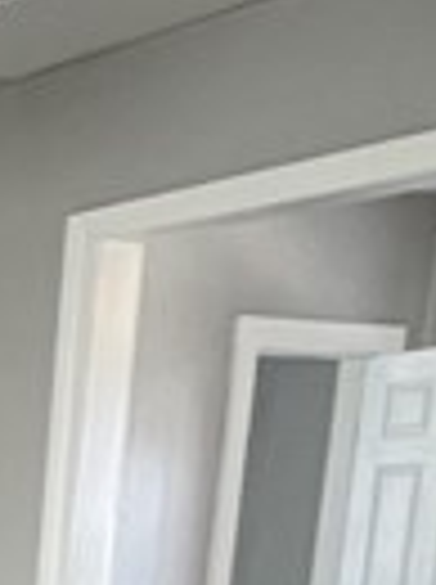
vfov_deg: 22.4
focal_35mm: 77
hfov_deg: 12.3
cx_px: -764
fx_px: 1297
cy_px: 783
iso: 250
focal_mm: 1.57
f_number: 1.8
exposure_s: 1/85
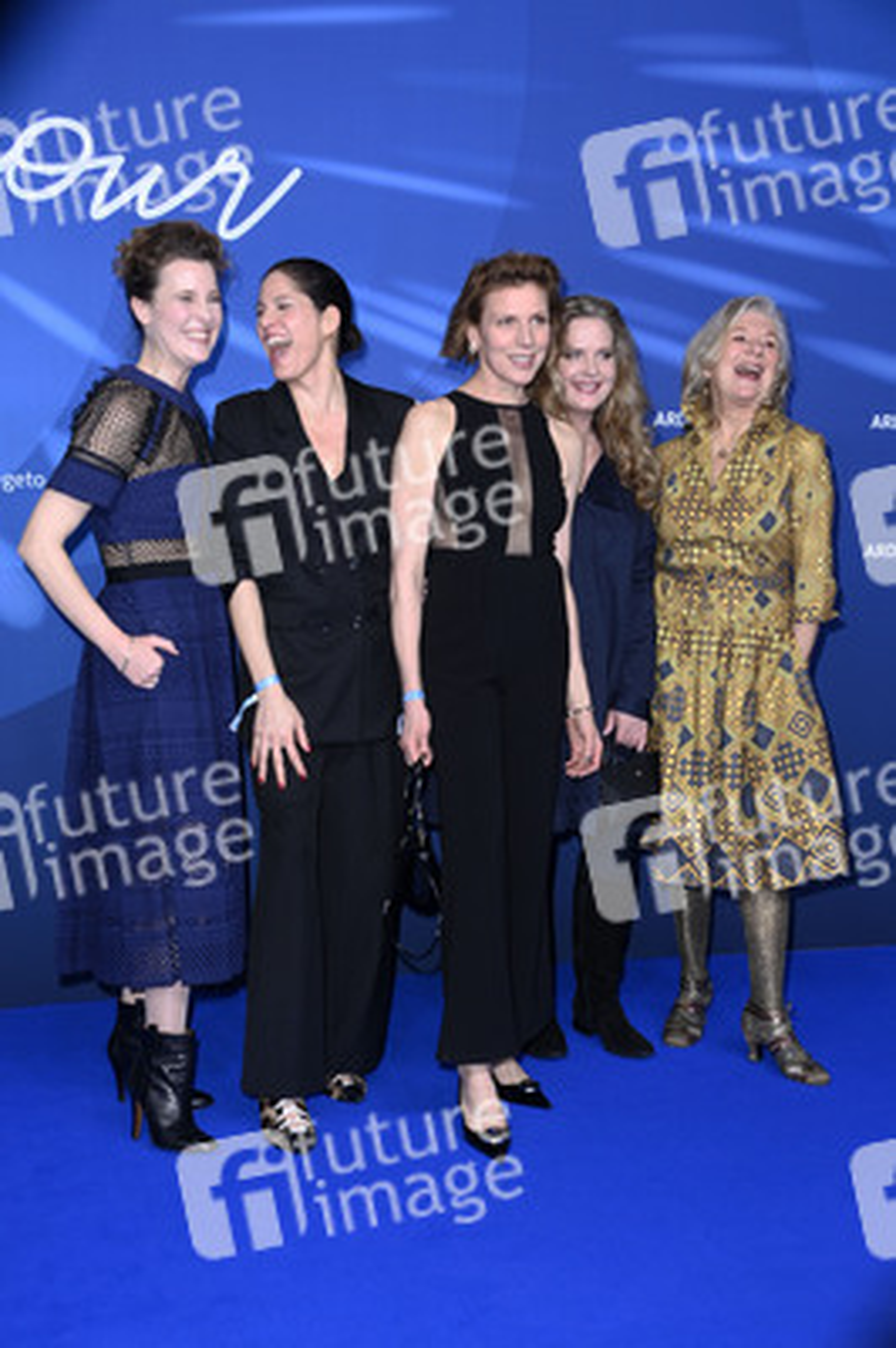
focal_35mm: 48
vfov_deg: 41.1
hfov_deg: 28.0
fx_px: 1795
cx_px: 448
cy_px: 674
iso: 1000
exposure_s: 1/250
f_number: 5.6
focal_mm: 48
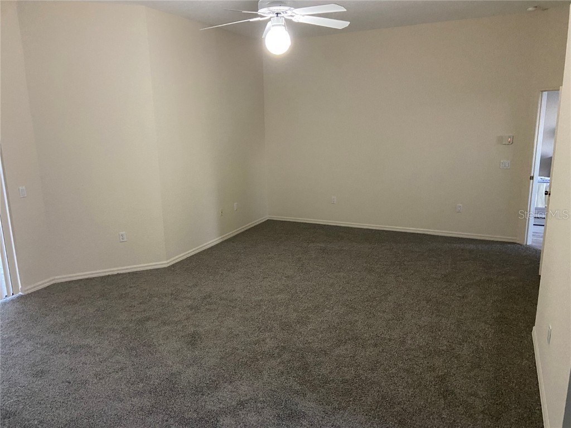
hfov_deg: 67.3
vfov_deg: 53.1
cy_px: 214
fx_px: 429
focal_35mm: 26
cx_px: 286
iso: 500
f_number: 1.8
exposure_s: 1/30
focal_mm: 4.25
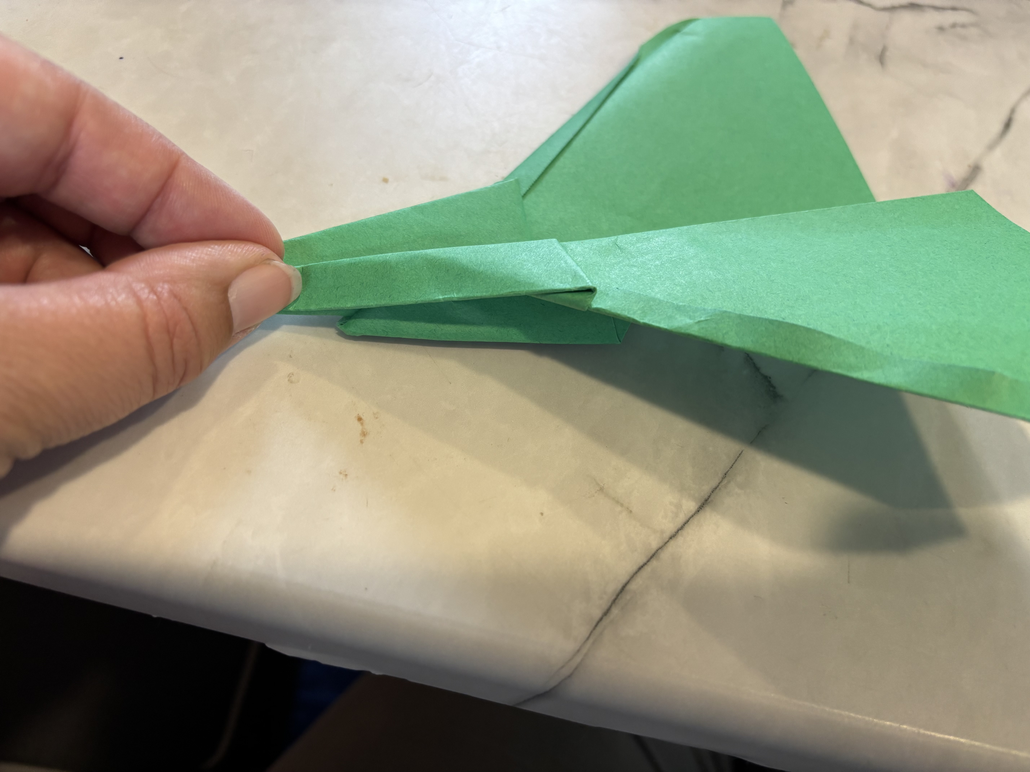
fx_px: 774
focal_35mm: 26
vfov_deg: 53.1
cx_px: 515
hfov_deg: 67.3
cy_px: 386
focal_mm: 5.96
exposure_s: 1/84
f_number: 1.6
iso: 125
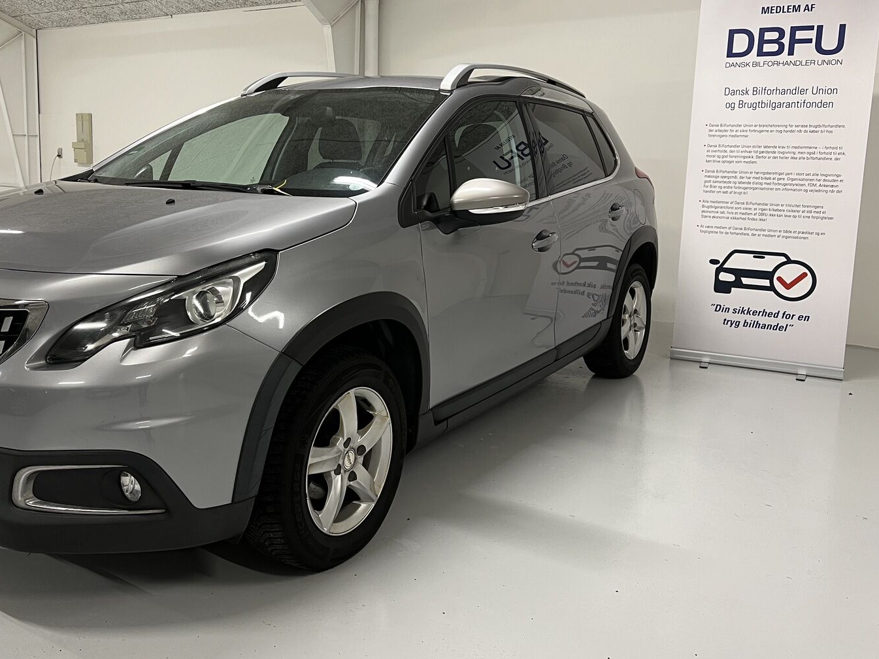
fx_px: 838
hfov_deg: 55.0
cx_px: 362
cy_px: 268
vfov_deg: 42.7
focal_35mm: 33
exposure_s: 1/50
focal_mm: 5.7
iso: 80
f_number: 1.5
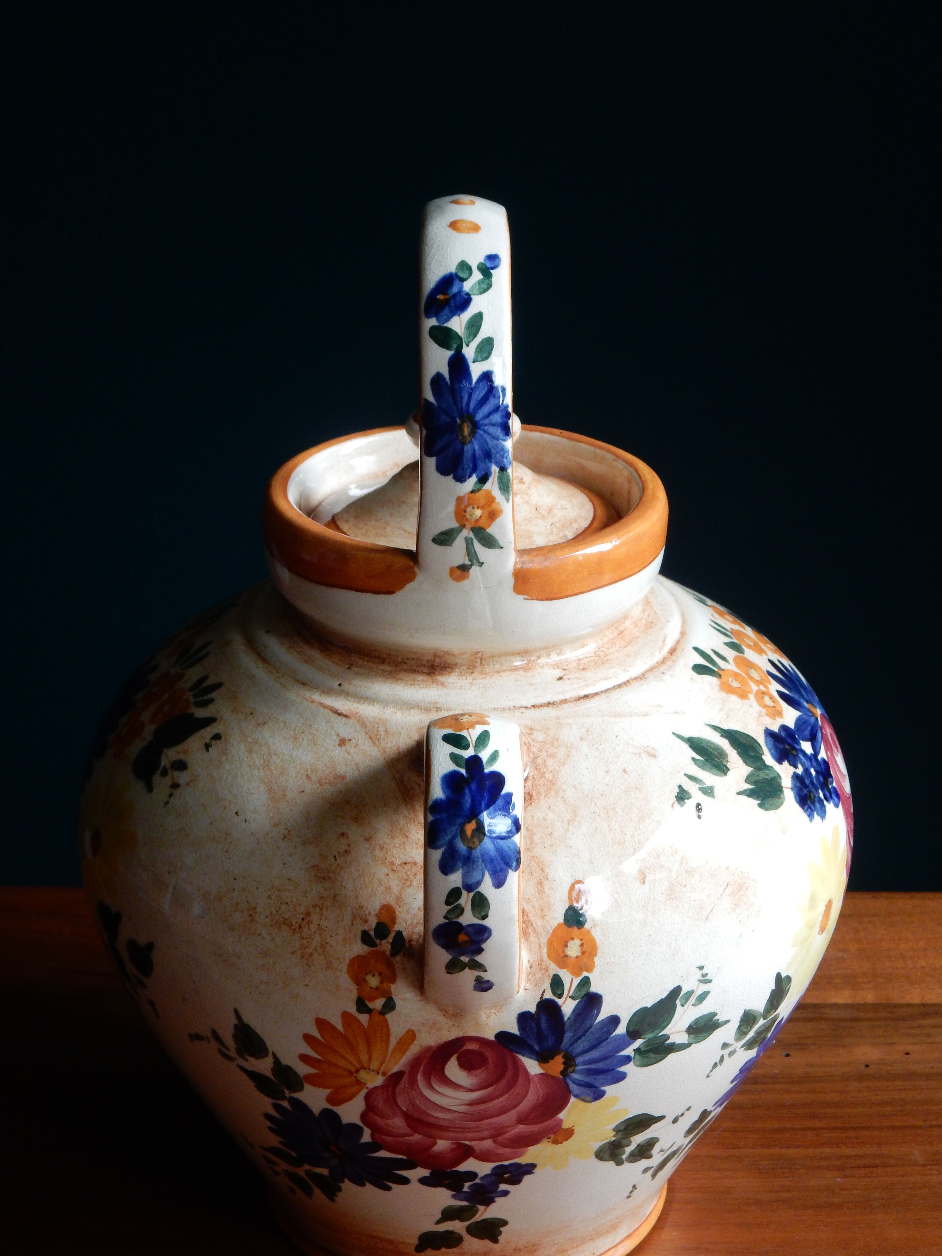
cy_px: 628
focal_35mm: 71
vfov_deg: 27.4
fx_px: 2576
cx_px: 471
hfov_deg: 20.7
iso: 280
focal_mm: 12.6
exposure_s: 1/50
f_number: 4.8
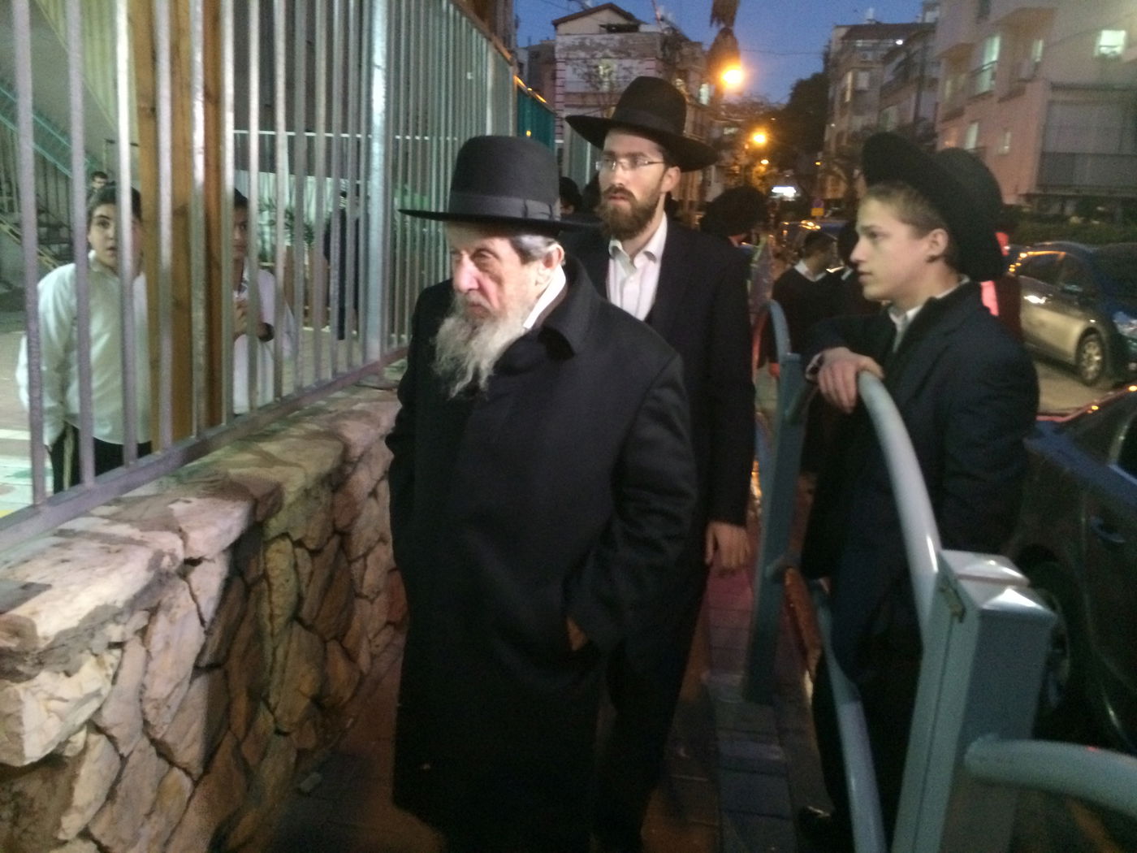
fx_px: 985
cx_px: 568
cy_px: 426
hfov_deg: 60.0
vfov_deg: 46.8
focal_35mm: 30
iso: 400
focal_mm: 4.12
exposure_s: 1/15
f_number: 2.2
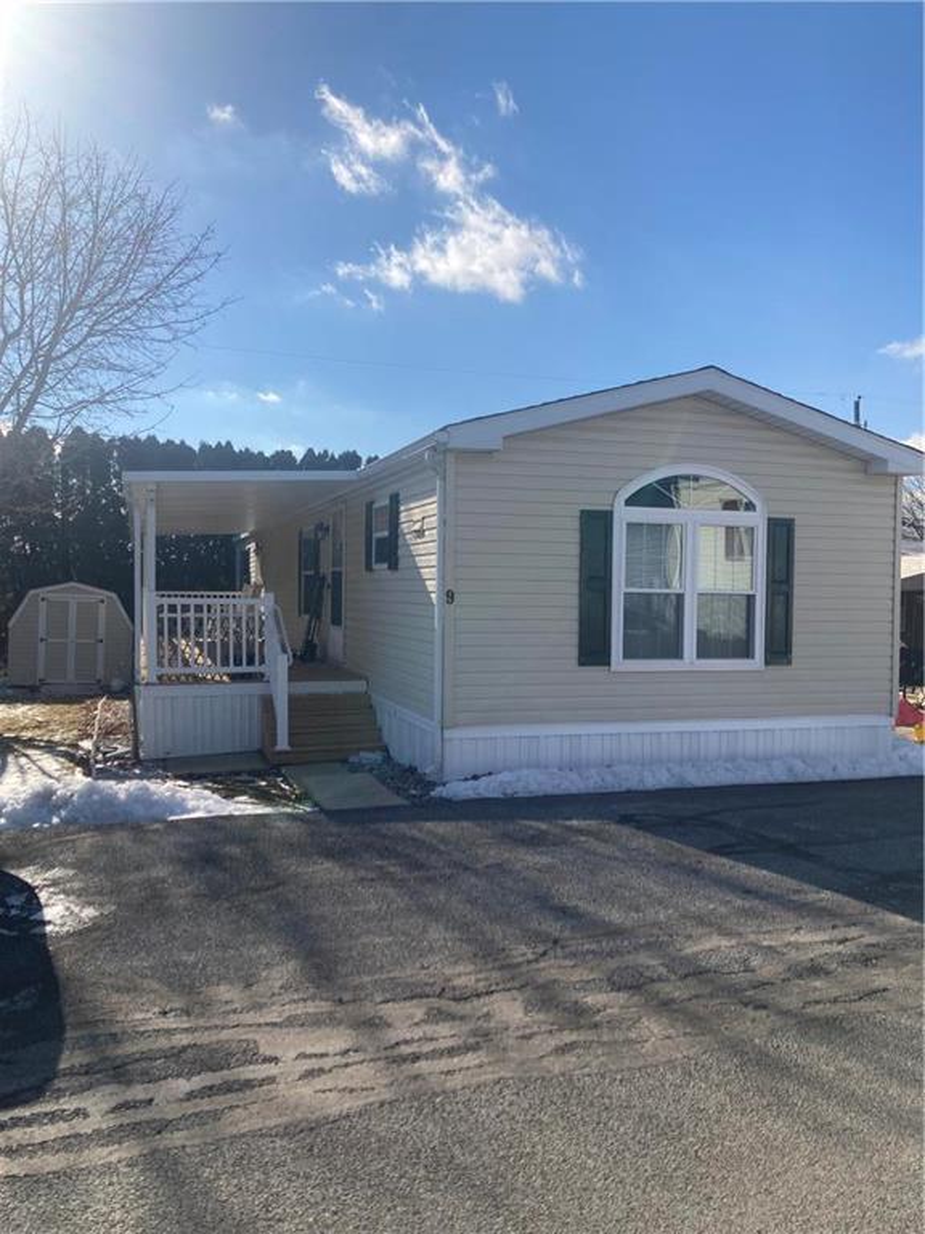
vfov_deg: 63.4
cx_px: 462
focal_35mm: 28
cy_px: 617
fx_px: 998
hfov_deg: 49.7
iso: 20
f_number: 1.8
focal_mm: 3.99
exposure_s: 1/3205
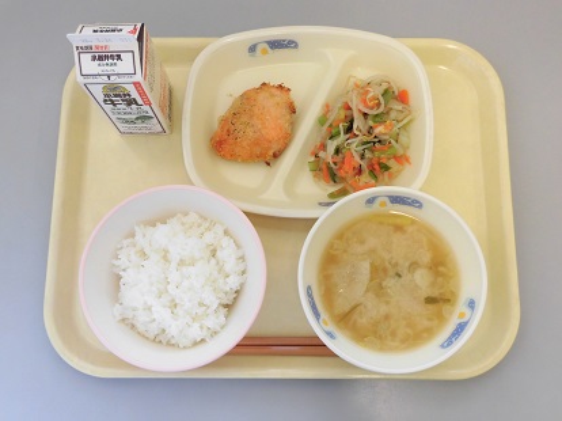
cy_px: 210
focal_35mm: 38
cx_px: 281
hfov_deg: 49.0
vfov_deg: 37.7
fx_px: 617
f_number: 3.7
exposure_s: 1/60
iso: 160
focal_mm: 6.77
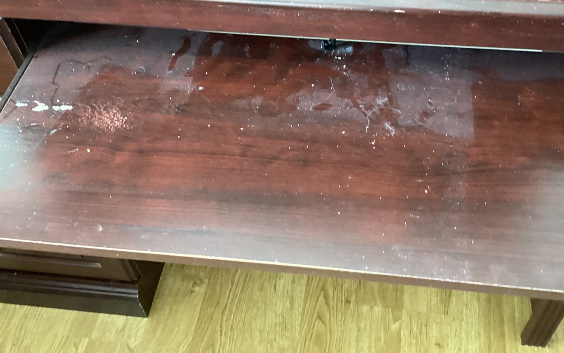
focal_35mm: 40
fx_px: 615
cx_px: 325
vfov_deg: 31.8
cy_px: 121
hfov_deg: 49.1
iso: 800
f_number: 2.4
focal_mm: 3.3
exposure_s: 1/24
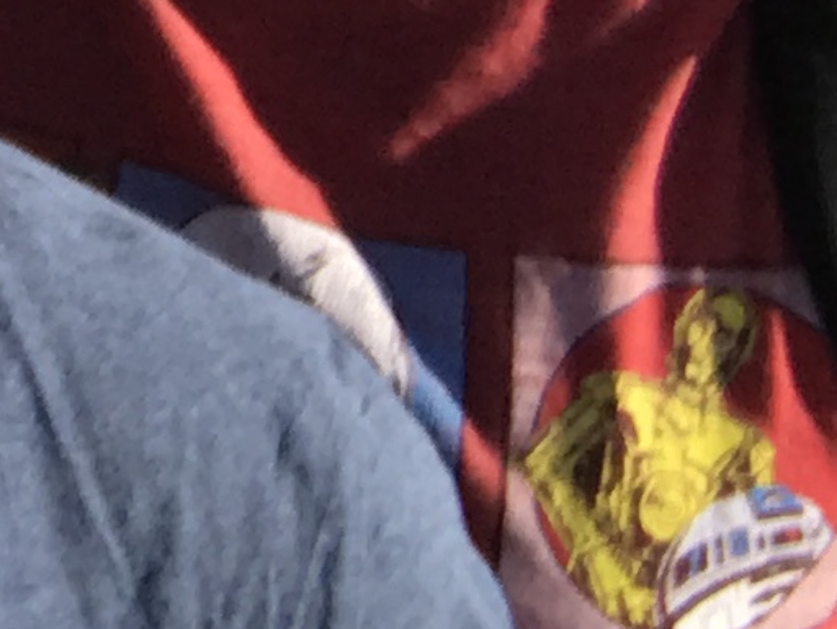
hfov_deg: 9.1
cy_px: -990
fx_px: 4671
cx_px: -1273
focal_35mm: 193
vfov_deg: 7.2
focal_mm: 2.87
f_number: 2.2
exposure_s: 1/924
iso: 25
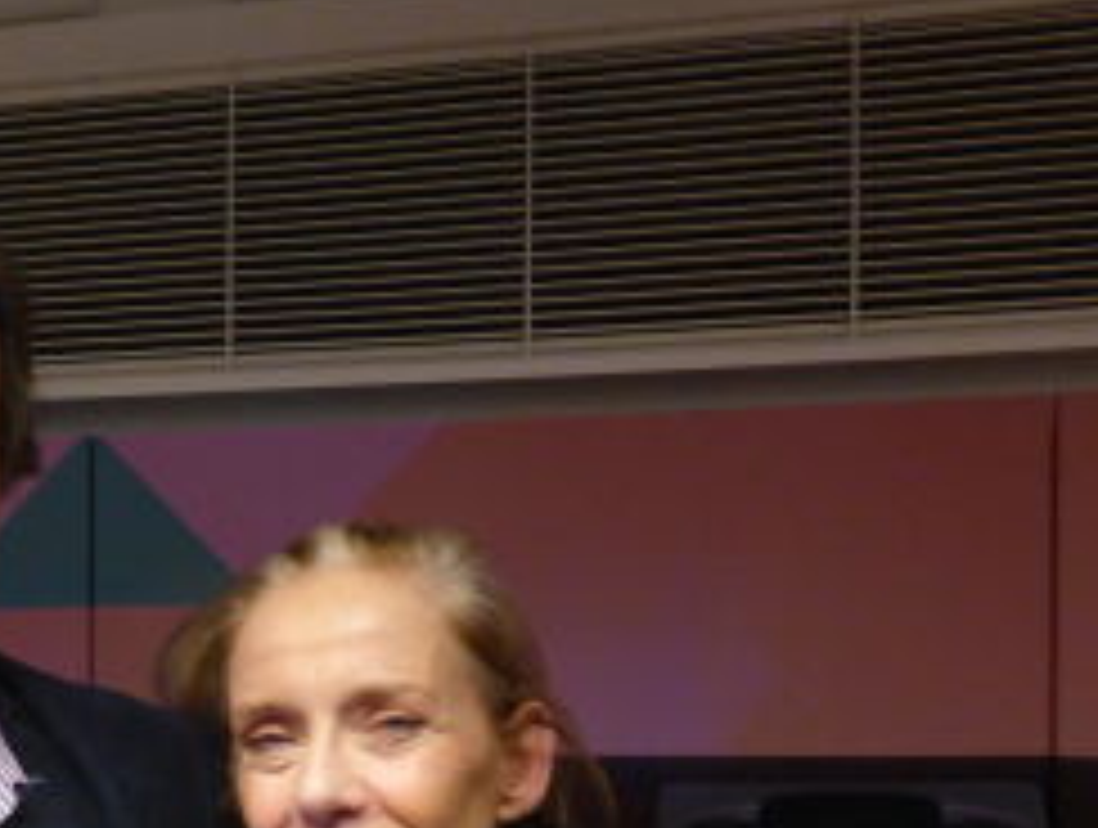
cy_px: 713
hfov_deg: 36.7
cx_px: 140
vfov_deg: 28.8
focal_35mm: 49
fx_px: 1557
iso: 400
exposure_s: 1/8
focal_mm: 4.3
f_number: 3.3
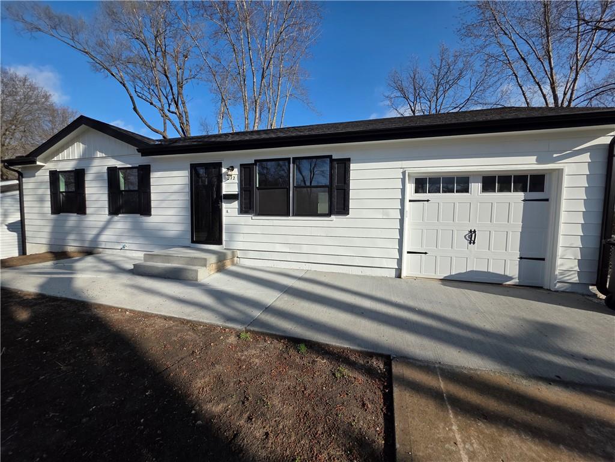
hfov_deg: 106.2
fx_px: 231
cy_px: 231
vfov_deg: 89.9
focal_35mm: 13
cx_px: 308
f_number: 1.9
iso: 40
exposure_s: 1/1910
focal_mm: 2.2
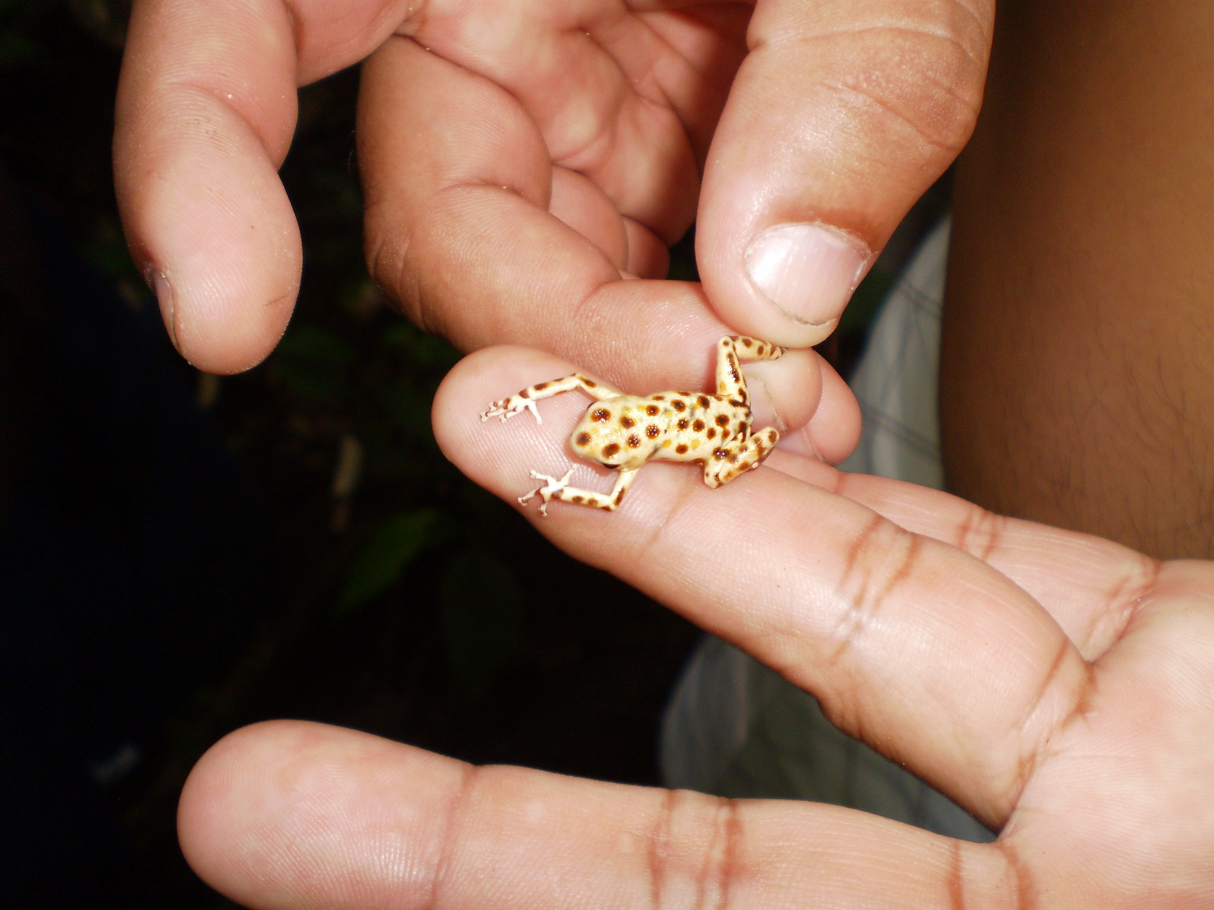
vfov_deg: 39.7
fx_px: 1263
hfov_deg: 51.4
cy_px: 455
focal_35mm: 36
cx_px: 607
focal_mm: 6.3
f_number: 3.1
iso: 125
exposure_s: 1/30
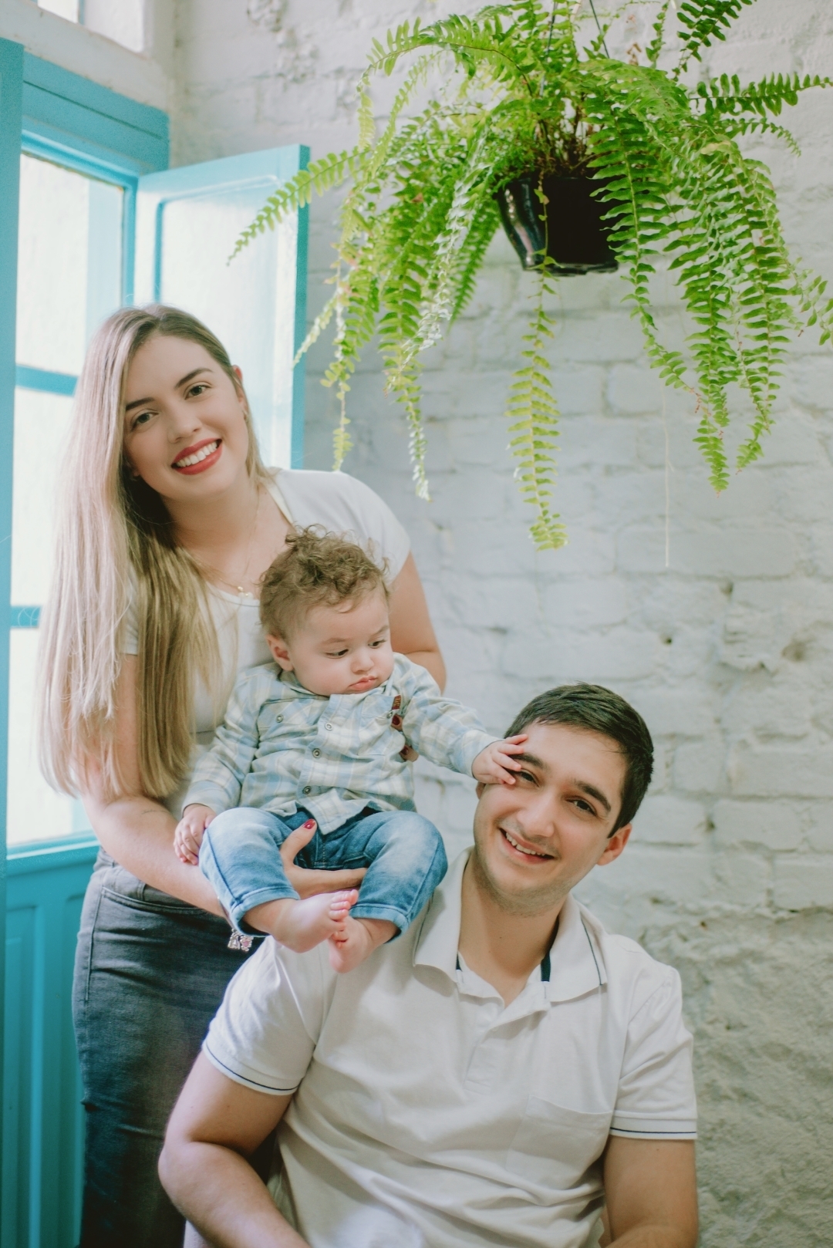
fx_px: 1734
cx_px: 416
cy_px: 624
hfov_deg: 27.0
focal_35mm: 50
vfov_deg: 39.6
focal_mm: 50
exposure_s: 1/160
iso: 400
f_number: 2.2
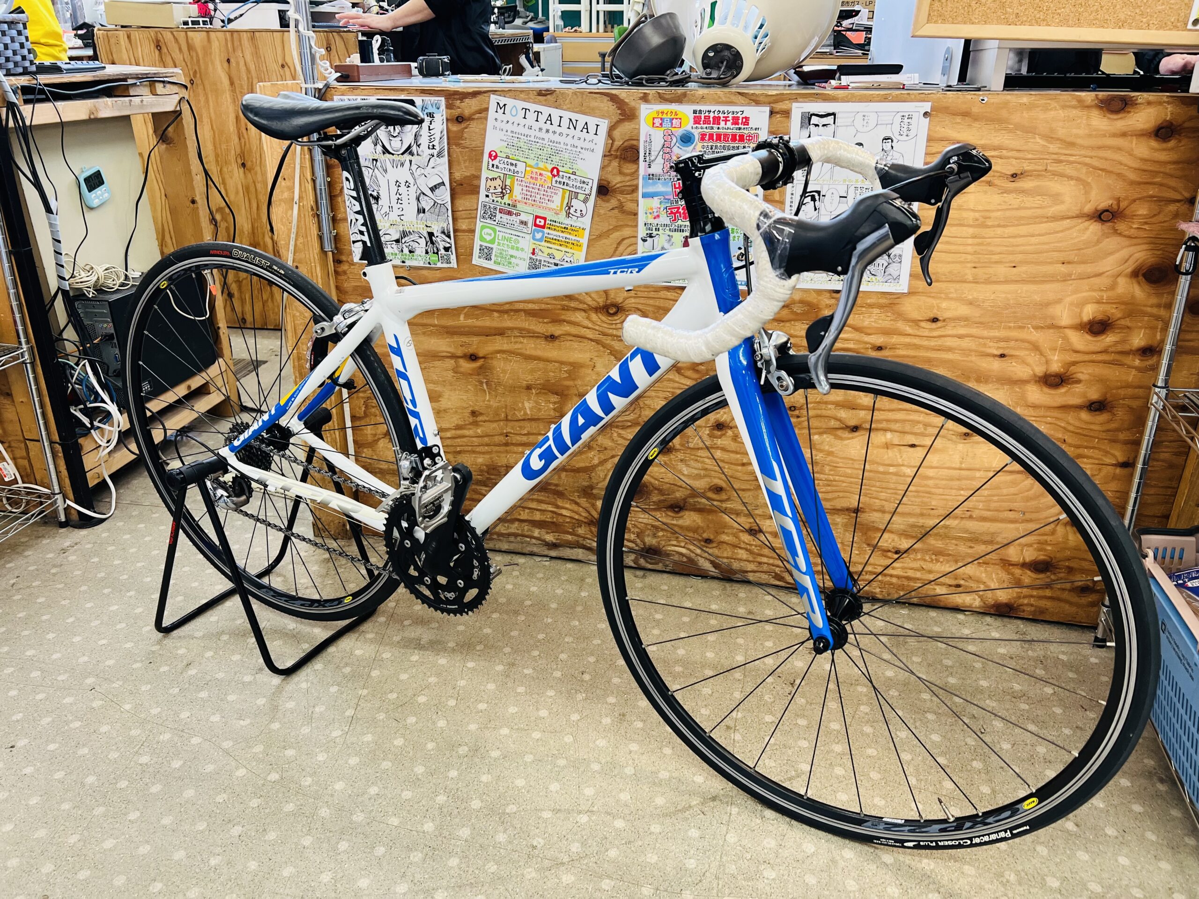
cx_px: 600
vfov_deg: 53.1
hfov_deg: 67.3
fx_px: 901
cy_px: 450
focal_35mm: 26
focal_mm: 5.7
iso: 125
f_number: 1.5
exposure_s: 1/100
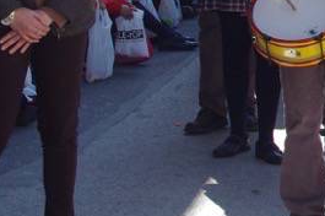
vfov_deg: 6.3
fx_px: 1957
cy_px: -73
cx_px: 575
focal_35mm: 217
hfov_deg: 9.1
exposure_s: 1/400
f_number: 8
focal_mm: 32
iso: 800
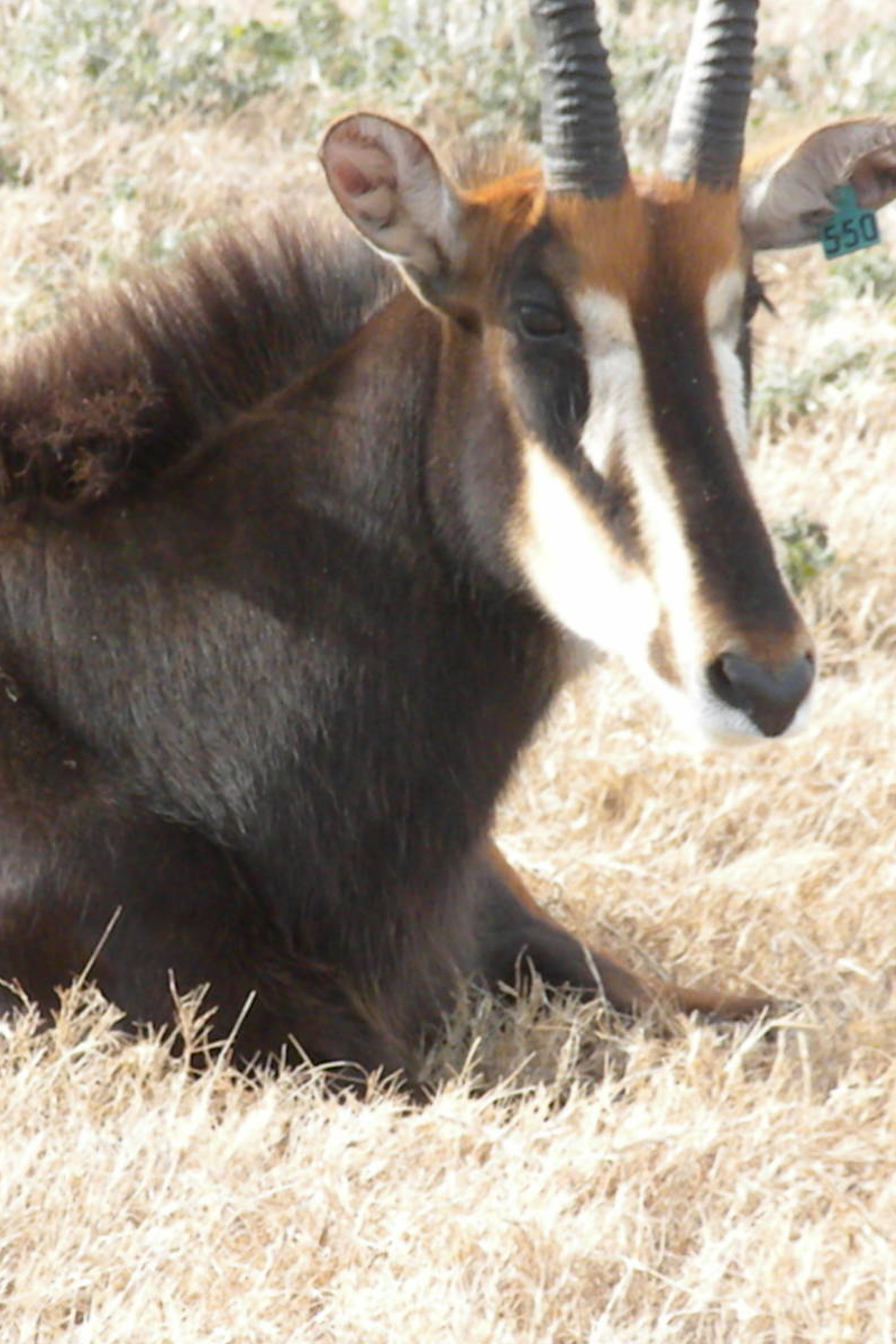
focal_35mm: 331
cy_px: 673
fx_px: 12356
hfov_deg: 4.2
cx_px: 307
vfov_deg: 6.2
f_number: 14
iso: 640
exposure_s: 1/120
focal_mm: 42.1
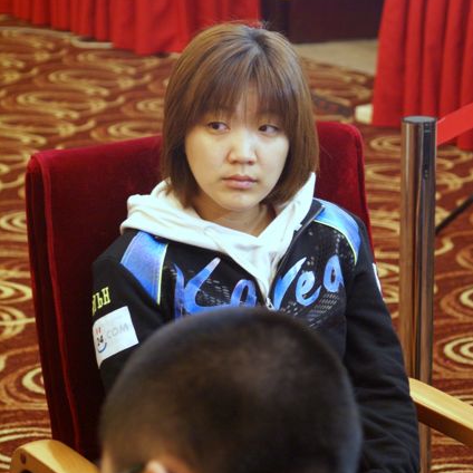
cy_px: 137
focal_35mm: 154
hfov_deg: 11.3
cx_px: 238
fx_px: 2381
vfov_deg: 11.3
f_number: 5.6
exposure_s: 1/15
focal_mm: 80
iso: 400
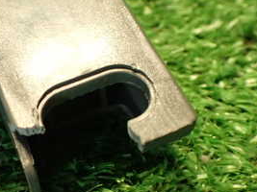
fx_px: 534
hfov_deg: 26.4
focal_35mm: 72
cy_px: 137
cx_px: 44
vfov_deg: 20.3
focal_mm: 5.79
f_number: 2.4
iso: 500
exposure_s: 1/30
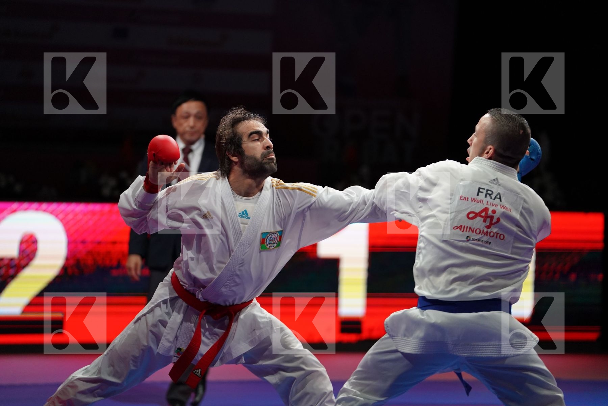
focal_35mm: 154
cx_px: 304
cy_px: 203
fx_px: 2601
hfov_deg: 13.3
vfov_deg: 8.9
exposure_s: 1/1000
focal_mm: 154
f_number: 2.8
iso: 2500
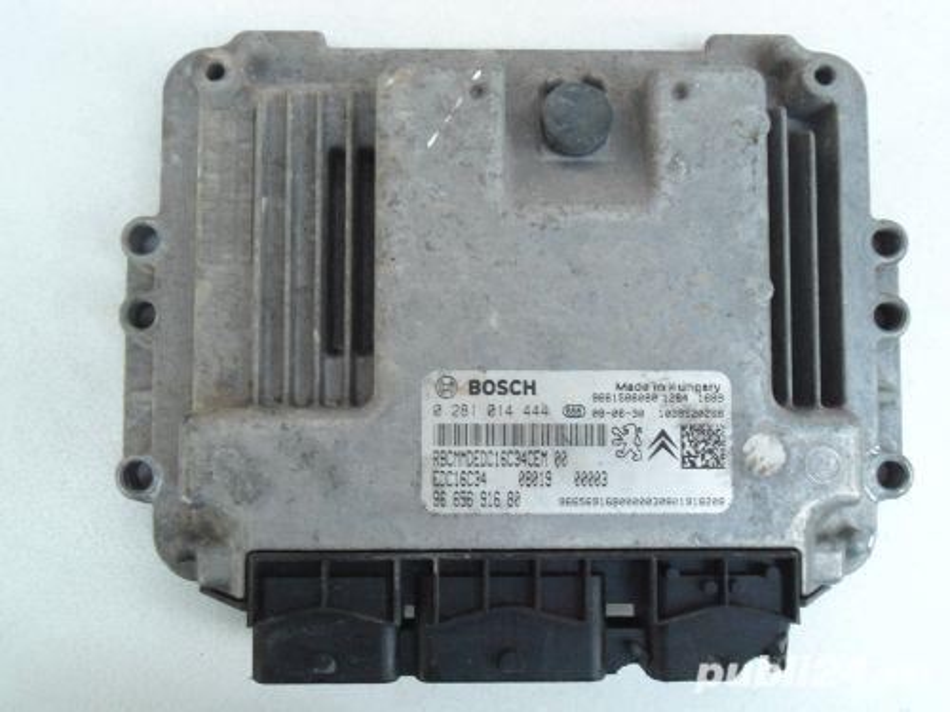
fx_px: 1015
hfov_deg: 50.1
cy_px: 356
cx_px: 475
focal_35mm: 37
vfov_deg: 38.7
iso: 400
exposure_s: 1/20
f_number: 3.2
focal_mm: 6.7
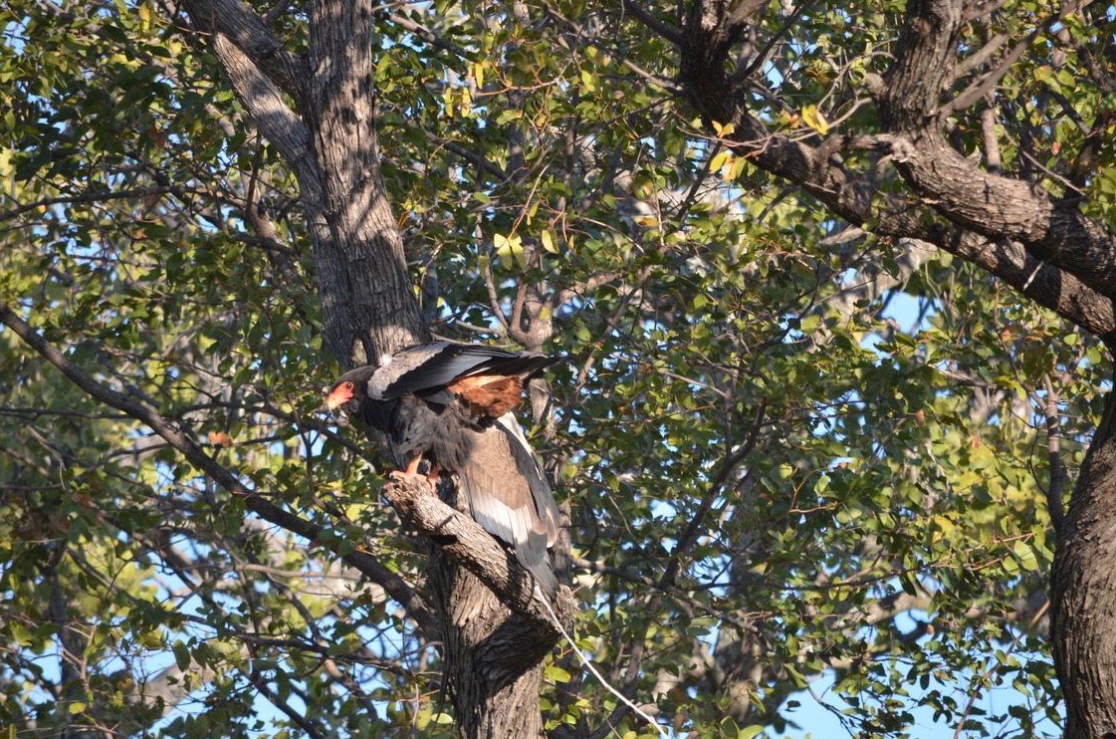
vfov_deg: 2.7
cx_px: 547
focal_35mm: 514
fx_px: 15898
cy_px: 398
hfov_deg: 4.0
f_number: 5.6
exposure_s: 1/500
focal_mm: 300
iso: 400
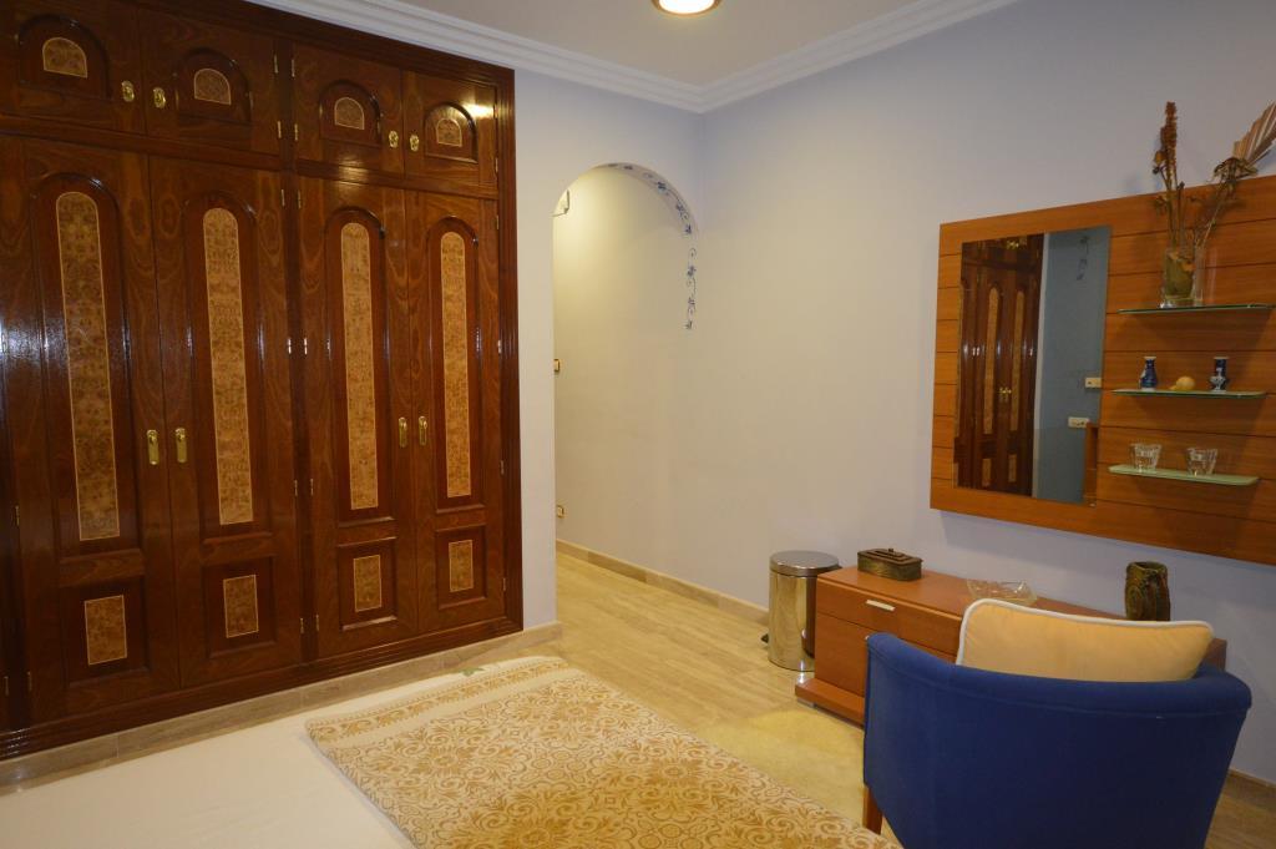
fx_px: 797
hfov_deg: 77.4
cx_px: 638
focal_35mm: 22
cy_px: 424
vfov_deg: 56.1
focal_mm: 15
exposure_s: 1/60
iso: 2000
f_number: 5
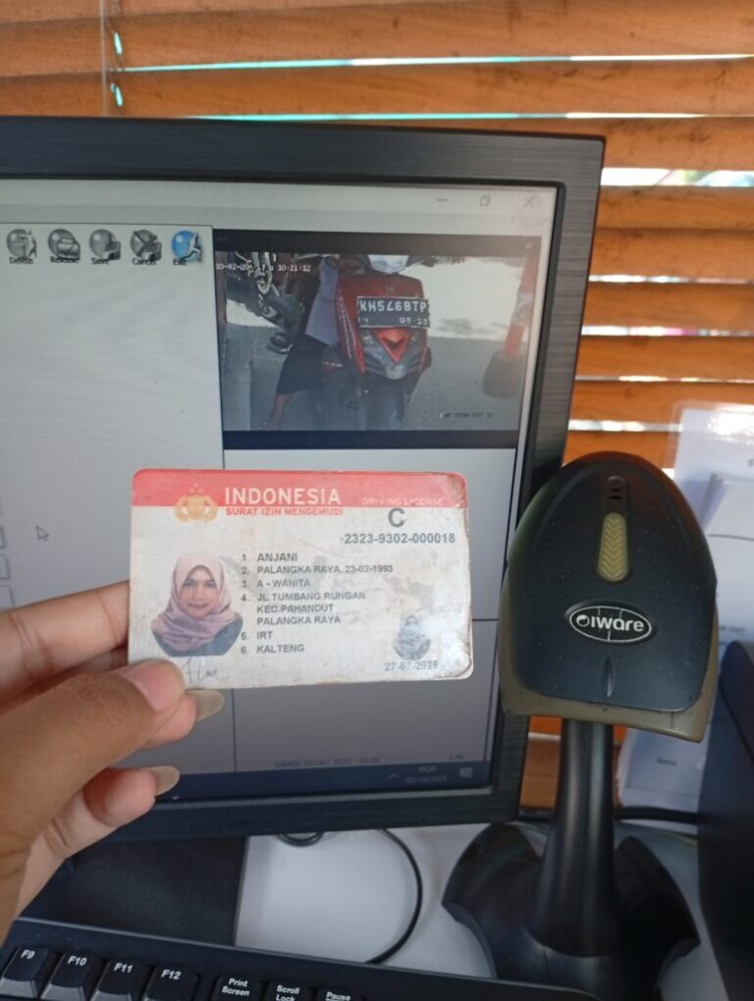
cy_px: 500
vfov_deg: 65.2
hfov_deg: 51.5
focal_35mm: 27
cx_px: 377
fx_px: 782
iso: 242
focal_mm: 3.98
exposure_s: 1/50
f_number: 1.8
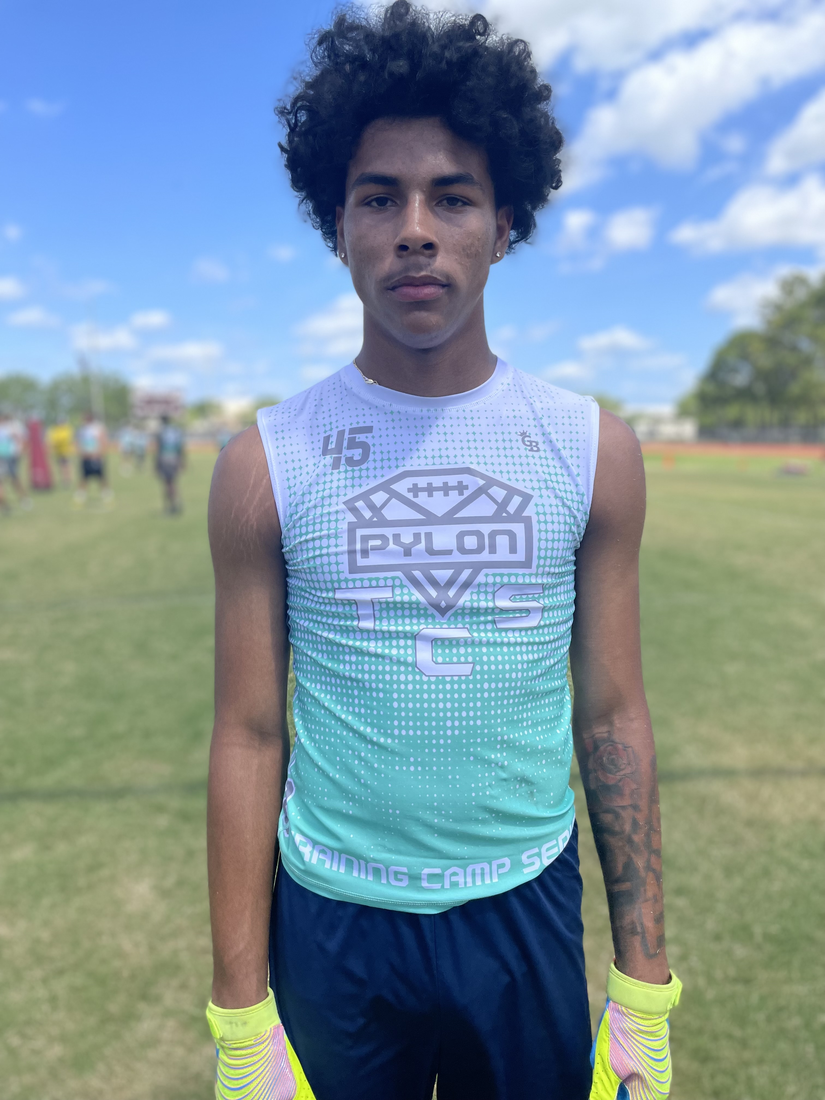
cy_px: 550
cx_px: 412
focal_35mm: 26
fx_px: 826
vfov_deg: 67.3
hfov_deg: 53.1
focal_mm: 4.2
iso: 50
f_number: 1.6
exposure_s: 1/6135
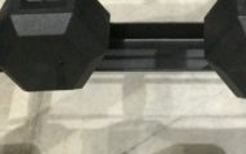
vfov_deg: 9.7
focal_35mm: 125
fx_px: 838
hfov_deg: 16.6
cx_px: 186
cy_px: -157
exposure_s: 1/30
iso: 250
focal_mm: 4.15
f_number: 2.2
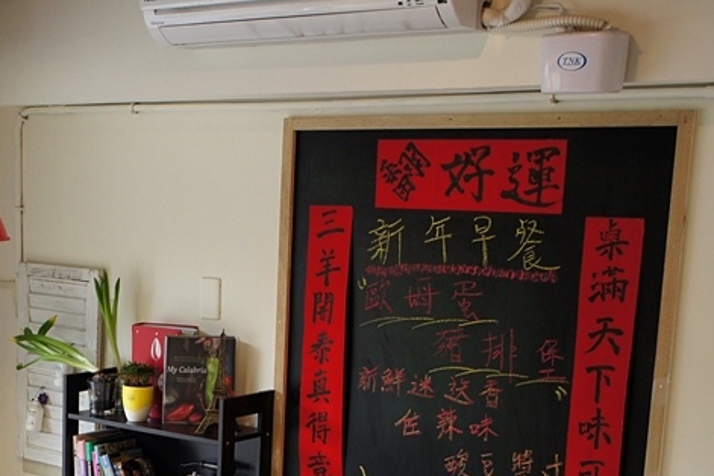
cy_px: 436
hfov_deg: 30.6
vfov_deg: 21.1
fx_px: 1249
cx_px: 88
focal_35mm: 63
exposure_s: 1/40
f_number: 7.1
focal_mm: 22
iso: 500
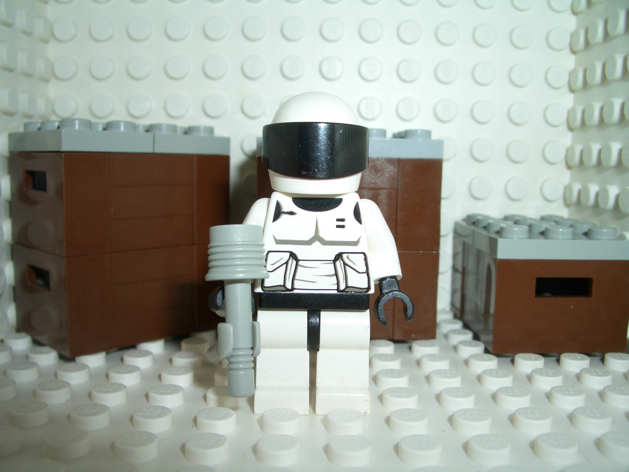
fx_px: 636
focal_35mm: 35
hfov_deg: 52.6
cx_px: 314
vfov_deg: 40.7
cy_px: 236
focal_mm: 5.8
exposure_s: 1/60
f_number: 4.3
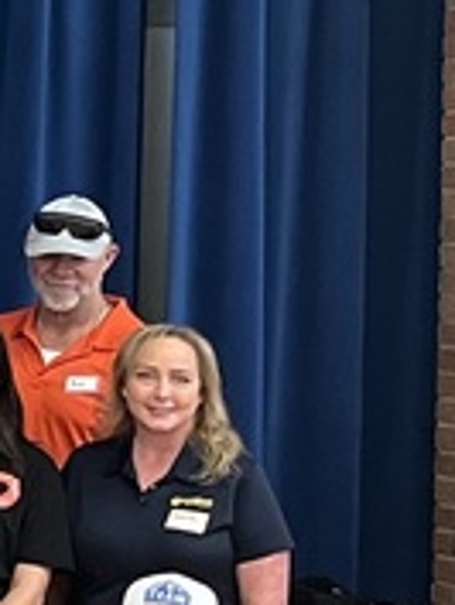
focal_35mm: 150
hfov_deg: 7.8
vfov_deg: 13.1
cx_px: -1160
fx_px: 2626
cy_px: 232
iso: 160
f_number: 1.6
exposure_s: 1/60
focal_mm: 5.1
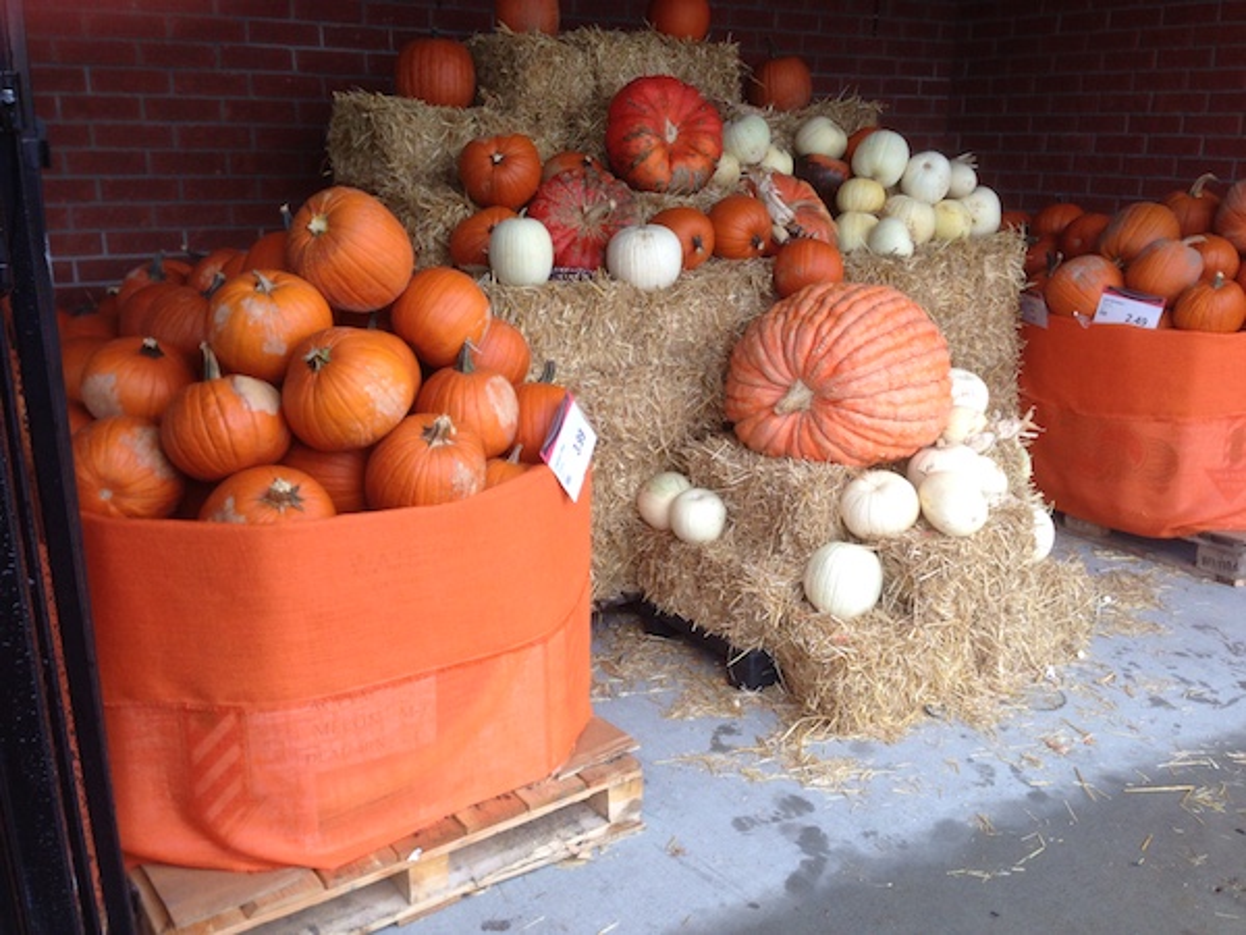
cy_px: 468
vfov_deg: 42.9
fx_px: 1188
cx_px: 623
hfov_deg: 55.4
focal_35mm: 33
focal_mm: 4.12
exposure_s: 1/120
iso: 64
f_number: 2.4
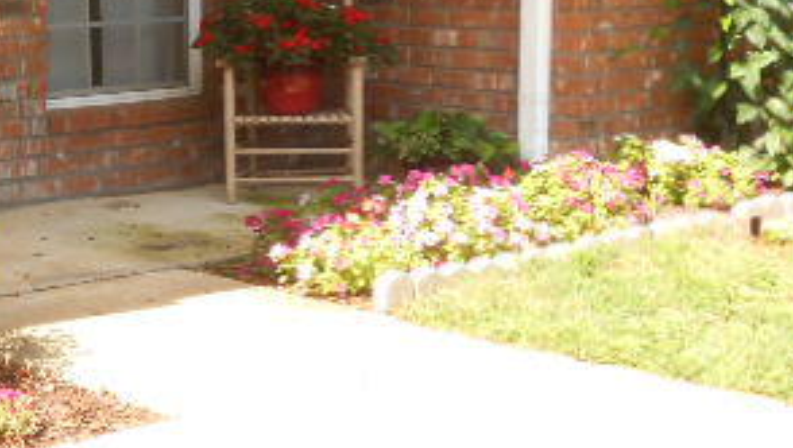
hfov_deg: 22.9
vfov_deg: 13.5
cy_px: 175
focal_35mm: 90
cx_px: 54
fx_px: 1894
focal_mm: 6.8
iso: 80
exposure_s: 1/125
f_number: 4.2
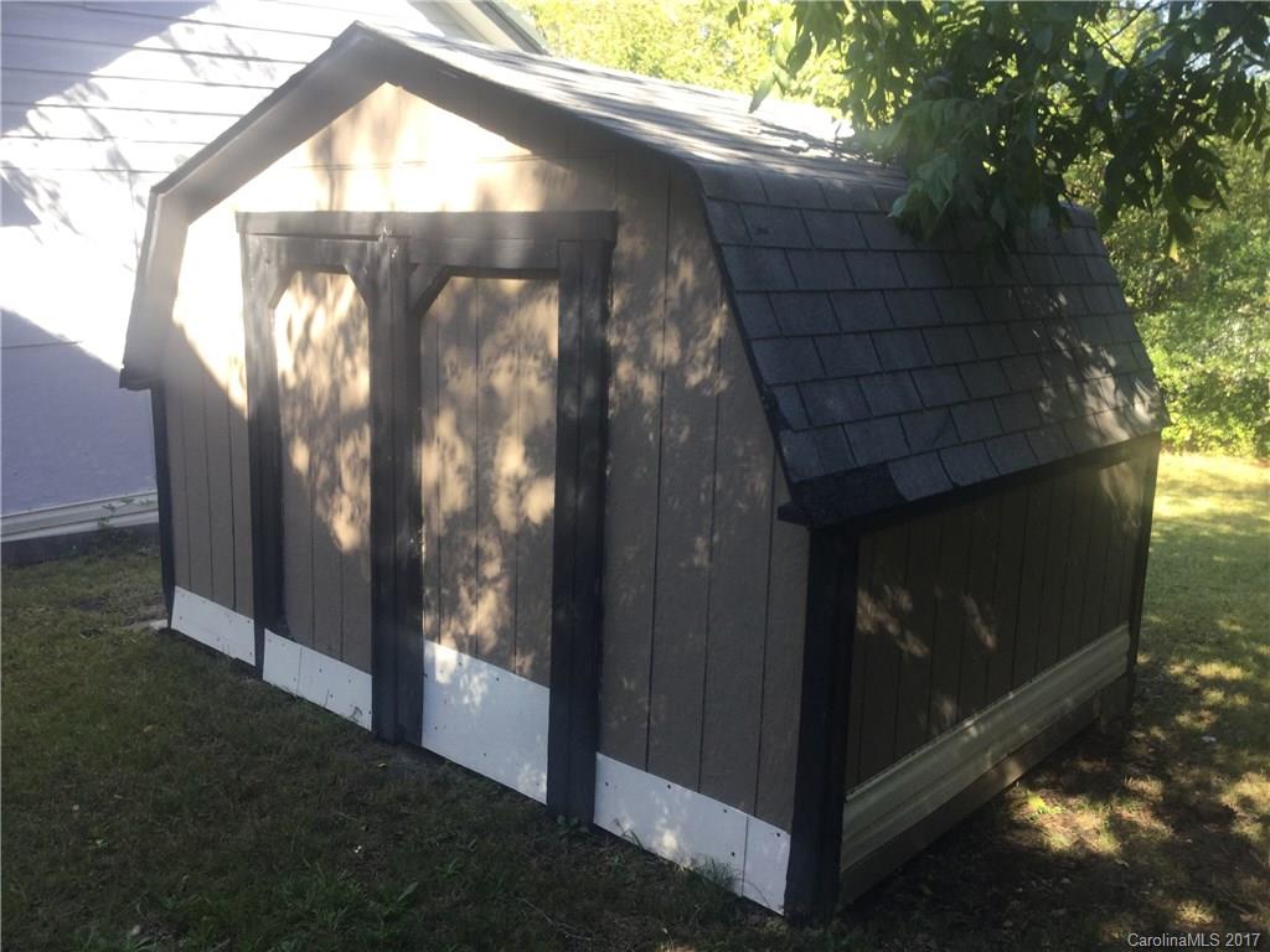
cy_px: 476
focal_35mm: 31
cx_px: 635
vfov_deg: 45.4
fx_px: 1137
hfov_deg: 58.4
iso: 25
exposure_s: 1/120
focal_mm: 3.3
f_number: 2.4
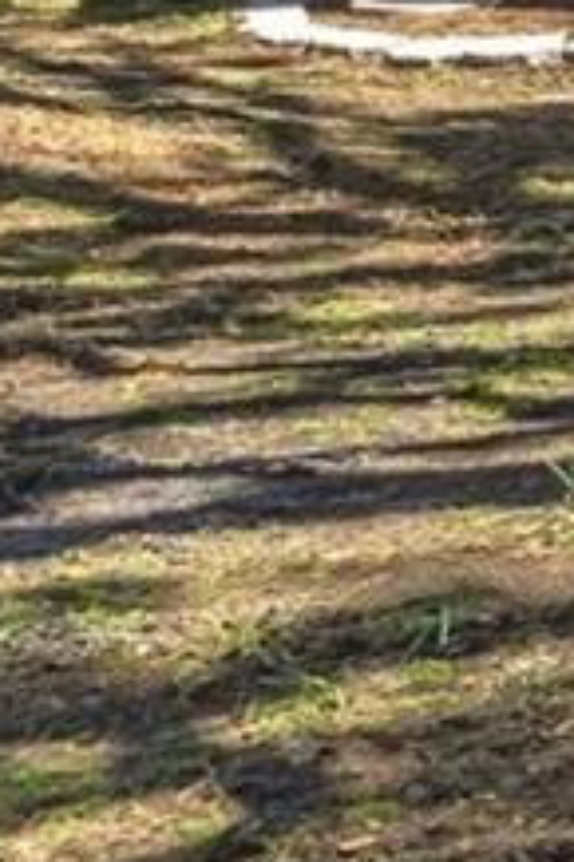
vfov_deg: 14.8
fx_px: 3162
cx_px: 2807
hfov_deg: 6.4
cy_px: -273
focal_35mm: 132
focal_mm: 12
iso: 320
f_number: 8
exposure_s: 1/800
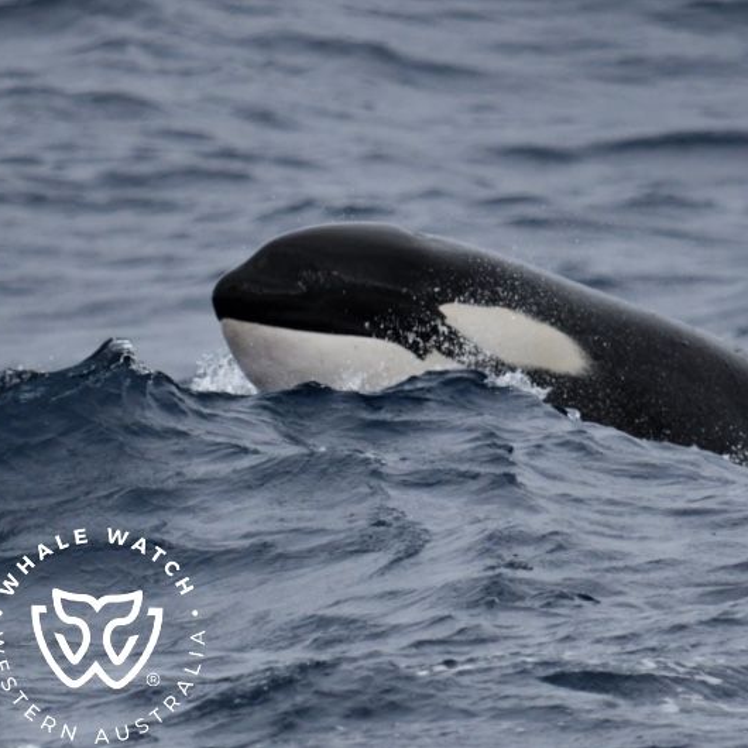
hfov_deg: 2.3
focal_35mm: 769
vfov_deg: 2.3
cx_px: 546
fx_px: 18800
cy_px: 375
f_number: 6.3
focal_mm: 600
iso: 1250
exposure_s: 1/8000
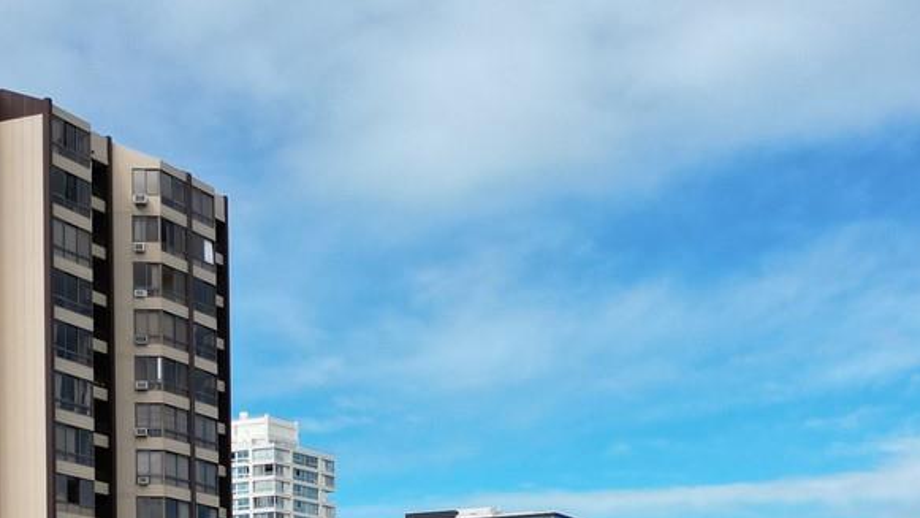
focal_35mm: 72
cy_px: 695
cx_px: 454
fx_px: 1757
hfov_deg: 29.3
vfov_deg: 15.8
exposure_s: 1/3000
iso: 120
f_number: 1.7
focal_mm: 6.72
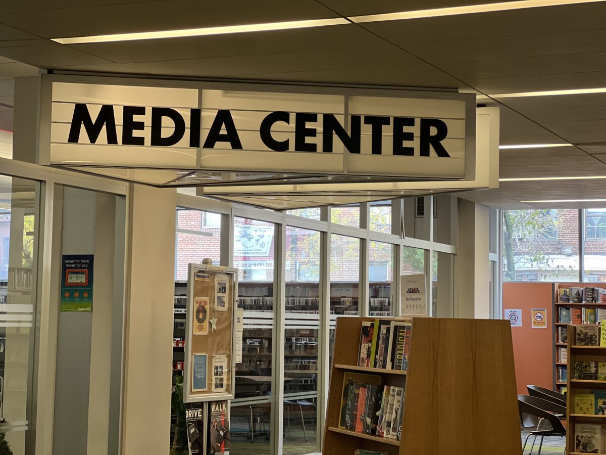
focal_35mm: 77
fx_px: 1348
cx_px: 303
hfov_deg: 25.3
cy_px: 228
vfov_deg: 19.1
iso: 160
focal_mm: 9
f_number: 2.8
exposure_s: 1/60
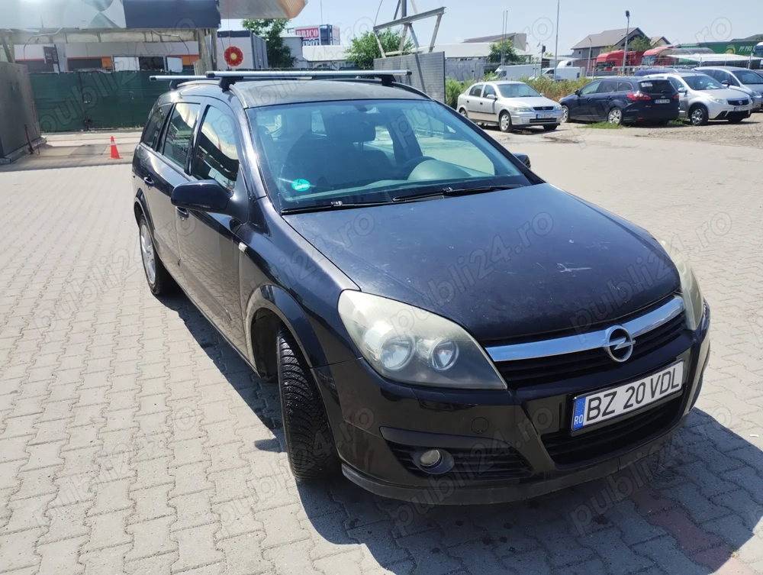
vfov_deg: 49.9
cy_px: 288
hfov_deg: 63.4
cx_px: 382
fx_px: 618
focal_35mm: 28
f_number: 1.8
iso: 100
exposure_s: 1/730
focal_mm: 4.27
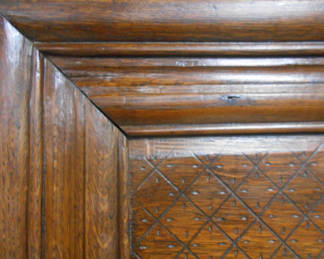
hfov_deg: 62.1
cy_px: 130
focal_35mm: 28
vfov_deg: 51.5
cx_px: 173
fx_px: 268
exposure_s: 1/8
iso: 800
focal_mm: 4.6
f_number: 3.2
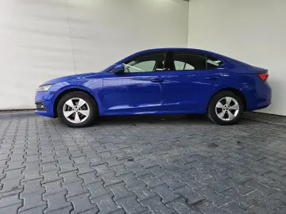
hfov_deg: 73.9
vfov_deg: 58.9
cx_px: 143
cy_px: 107
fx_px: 190
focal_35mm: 23
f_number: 1.7
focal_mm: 6.3
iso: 20
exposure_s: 1/180
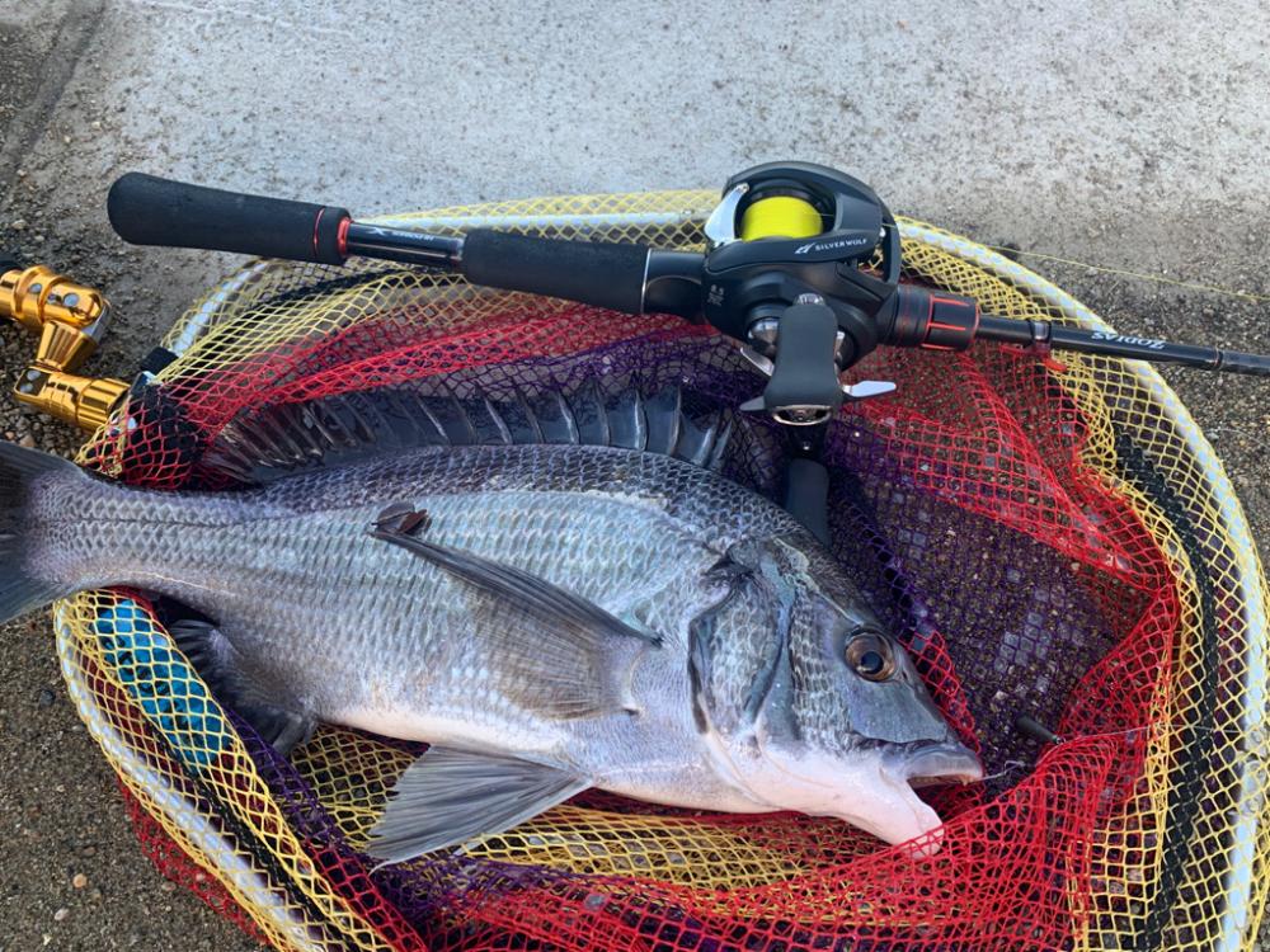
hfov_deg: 67.3
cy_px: 476
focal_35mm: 26
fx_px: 954
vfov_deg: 53.1
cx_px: 635
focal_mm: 4.25
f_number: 1.8
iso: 64
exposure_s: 1/121
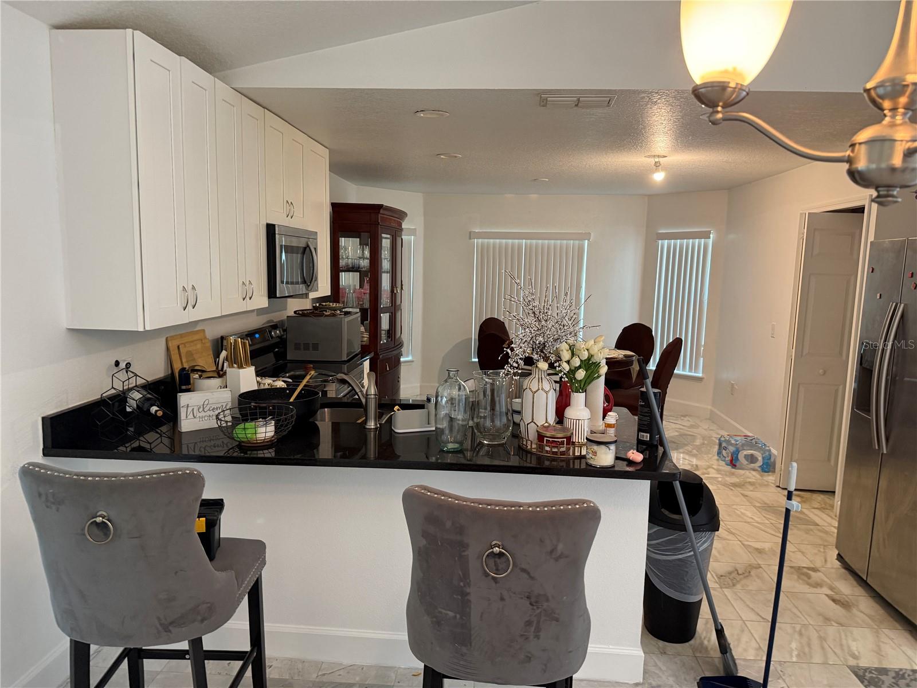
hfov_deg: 71.6
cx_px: 458
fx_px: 636
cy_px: 344
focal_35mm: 24
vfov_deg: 56.8
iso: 320
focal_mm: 6.76
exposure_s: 1/60
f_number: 1.78
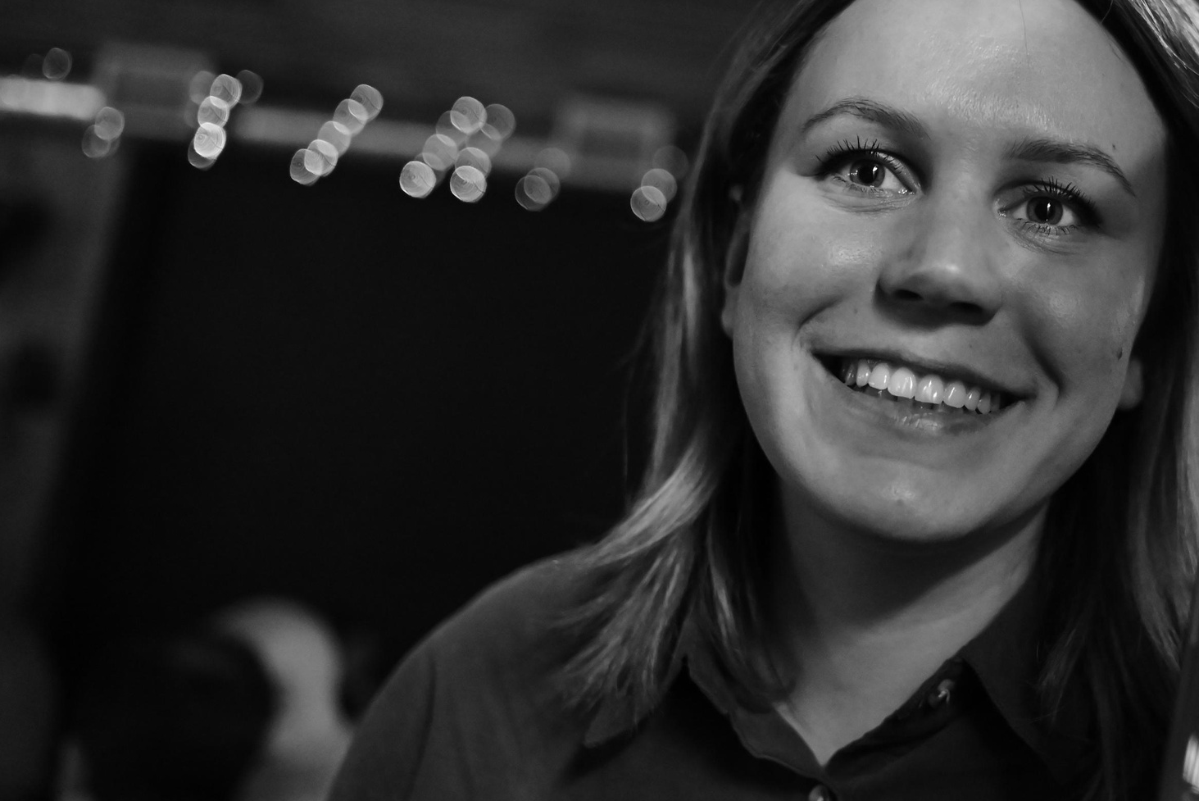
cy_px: 401
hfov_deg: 44.4
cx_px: 935
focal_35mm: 42
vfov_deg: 31.9
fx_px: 1399
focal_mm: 24
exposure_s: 1/160
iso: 5000
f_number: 1.8
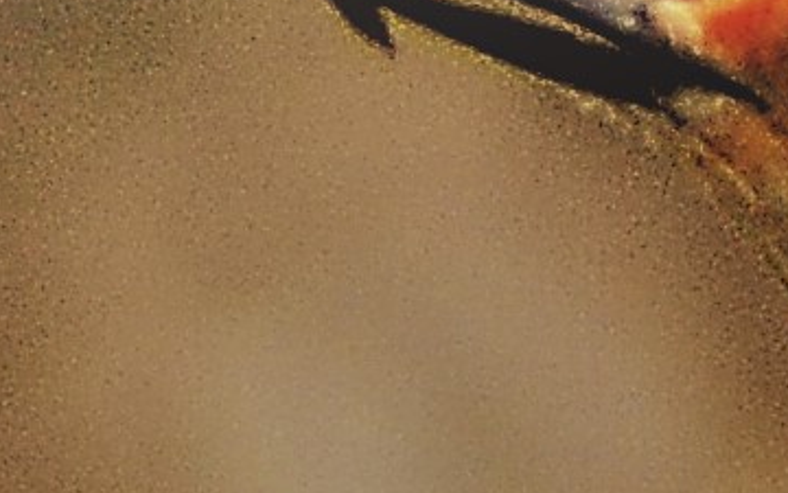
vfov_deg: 0.6
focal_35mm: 2222
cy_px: 1103
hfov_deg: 0.9
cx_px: 1182
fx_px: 47719
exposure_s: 1/500
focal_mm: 300
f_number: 5.6
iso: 450
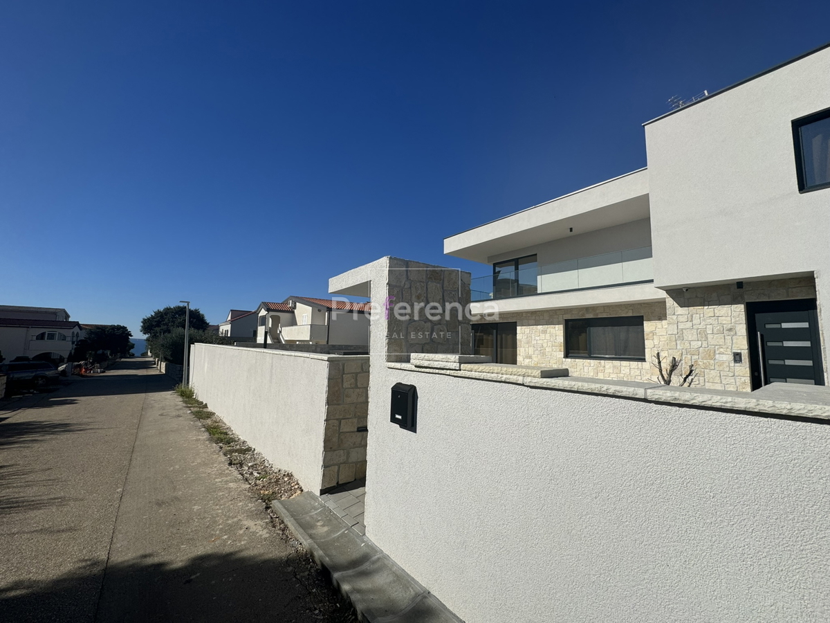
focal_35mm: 14
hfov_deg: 102.1
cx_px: 415
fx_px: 336
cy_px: 312
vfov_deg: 85.7
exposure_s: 1/4630
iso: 50
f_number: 2.2
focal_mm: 2.22
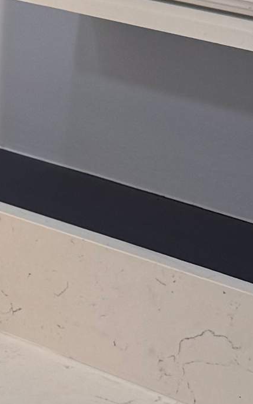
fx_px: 1644
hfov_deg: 7.9
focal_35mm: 149
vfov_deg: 14.0
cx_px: -446
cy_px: 314
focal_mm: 6.76
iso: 50
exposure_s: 1/128
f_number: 1.78
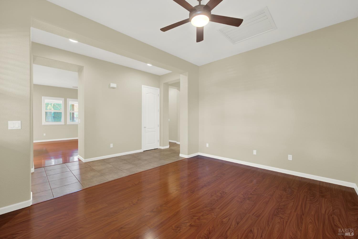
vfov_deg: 81.3
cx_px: 179
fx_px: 139
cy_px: 120
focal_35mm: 14
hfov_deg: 104.2
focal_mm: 14
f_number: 14
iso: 100
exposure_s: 1/2
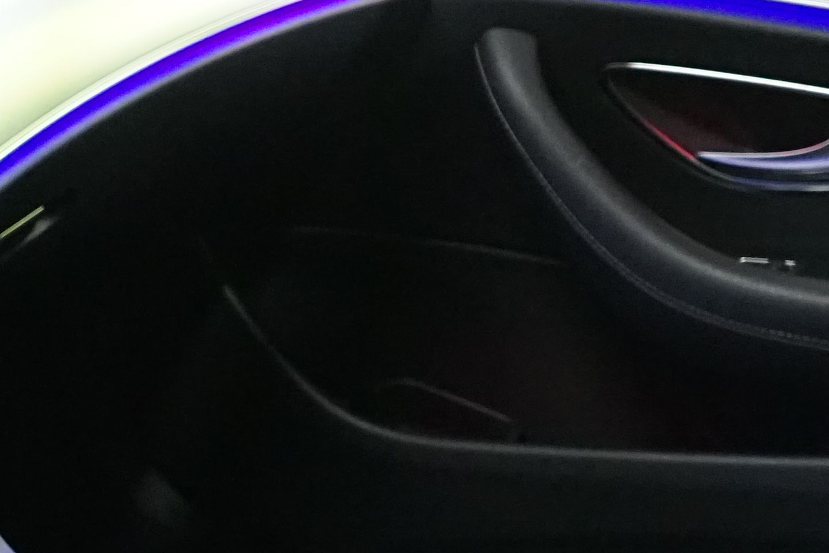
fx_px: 2694
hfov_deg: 15.5
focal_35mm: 117
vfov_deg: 11.1
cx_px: -578
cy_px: 901
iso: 5000
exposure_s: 1/60
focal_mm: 28
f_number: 5
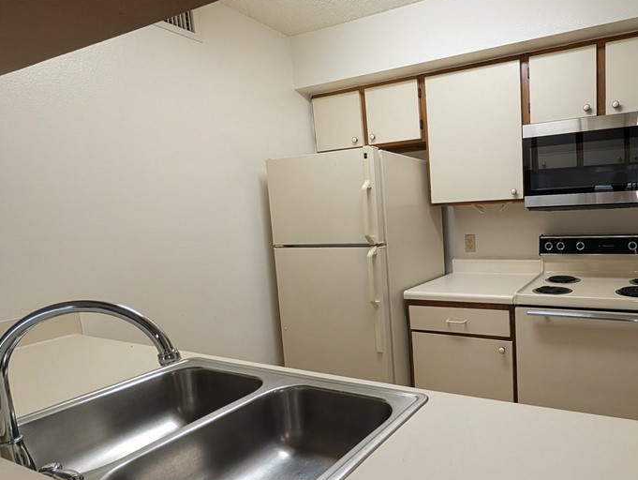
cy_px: 278
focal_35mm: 18
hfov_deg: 84.2
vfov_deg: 71.2
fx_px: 332
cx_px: 432
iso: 60
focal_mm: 2.02
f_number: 1.7
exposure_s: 1/120
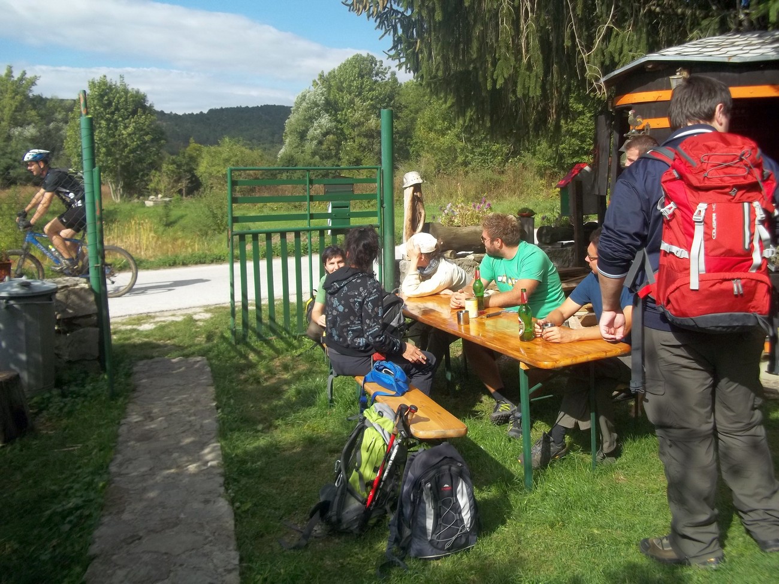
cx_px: 390
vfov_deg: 44.2
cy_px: 292
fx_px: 720
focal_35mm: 32
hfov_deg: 56.8
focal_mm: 5.7
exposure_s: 1/1000
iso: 64
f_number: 2.9
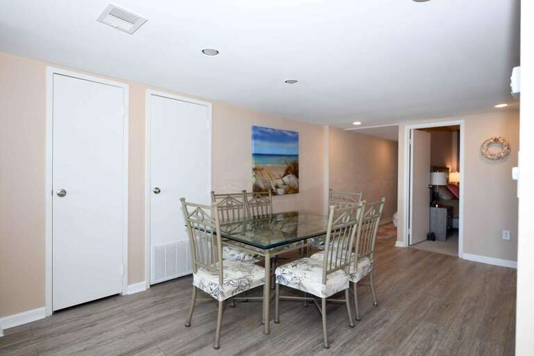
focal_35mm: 19
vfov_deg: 64.6
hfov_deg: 86.9
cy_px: 178
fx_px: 282
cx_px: 267
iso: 200
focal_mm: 19
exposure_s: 1/125
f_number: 3.5
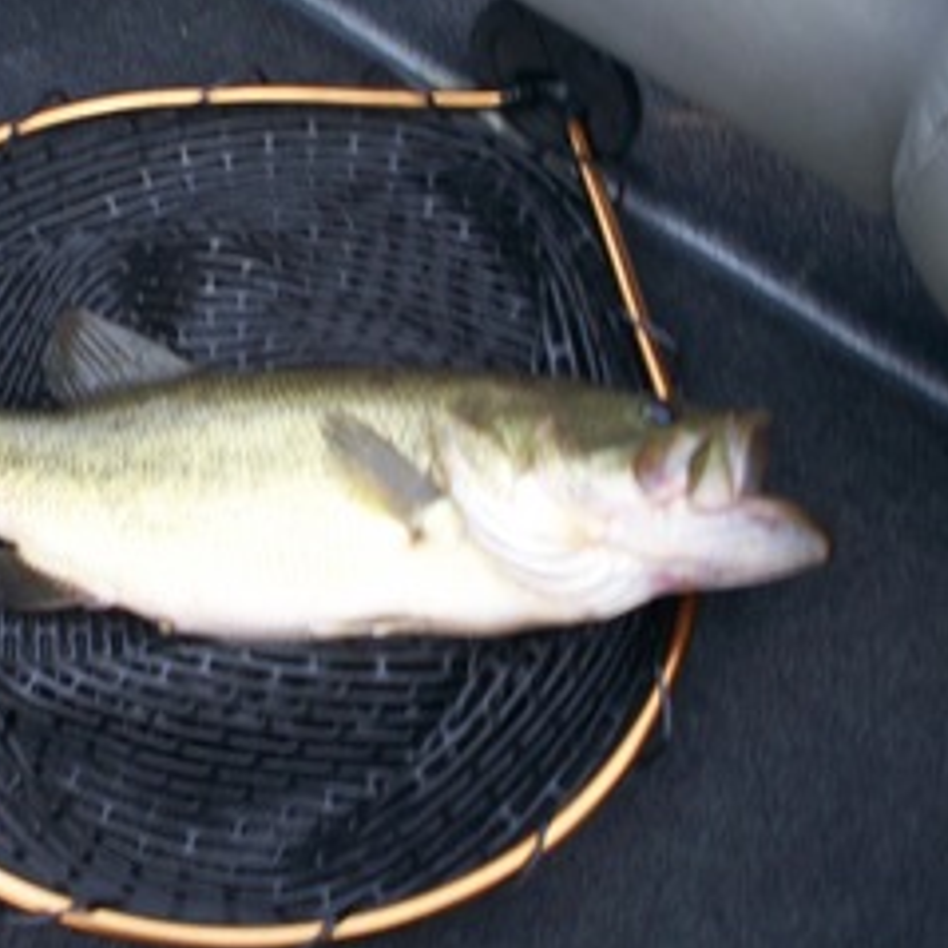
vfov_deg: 32.1
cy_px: 383
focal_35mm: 53
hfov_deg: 31.9
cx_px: 292
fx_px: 1642
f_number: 4.5
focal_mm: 6
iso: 100
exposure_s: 1/70.7
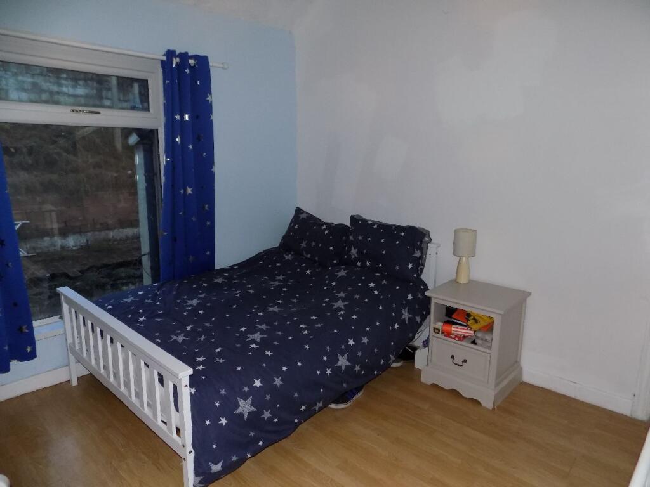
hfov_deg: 73.9
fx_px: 432
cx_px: 325
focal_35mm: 23
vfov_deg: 58.9
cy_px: 244
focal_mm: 4
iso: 200
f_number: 3.1
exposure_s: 1/30
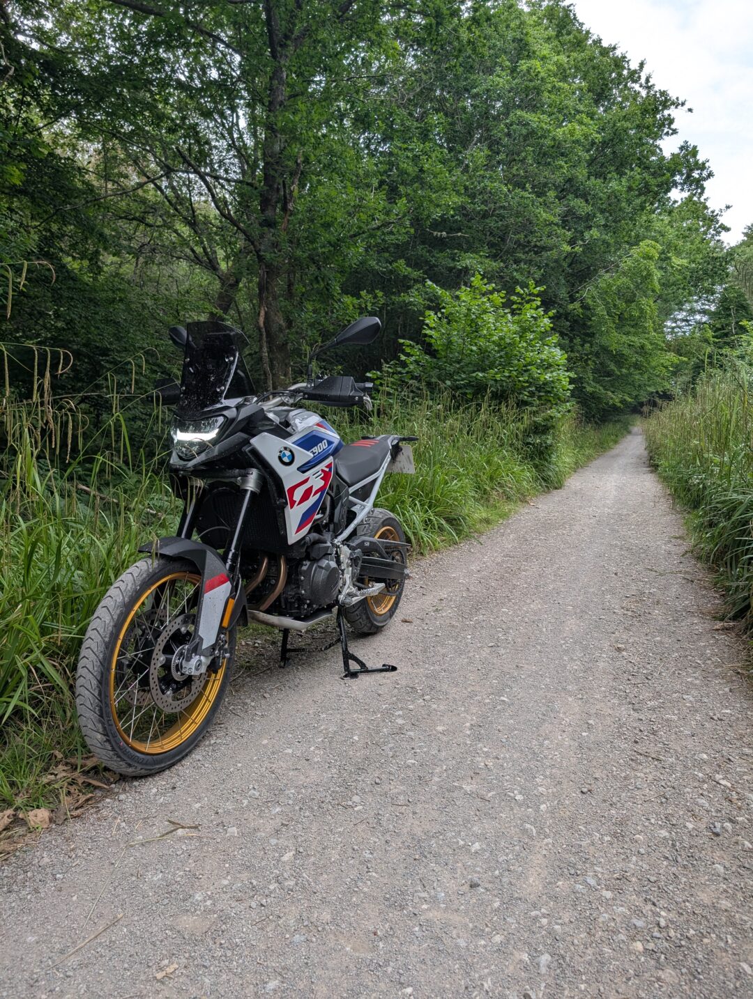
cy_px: 500
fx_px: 694
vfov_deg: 71.5
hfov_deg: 56.9
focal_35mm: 24
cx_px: 376
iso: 24
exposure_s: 1/377
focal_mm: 6.9
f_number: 1.68
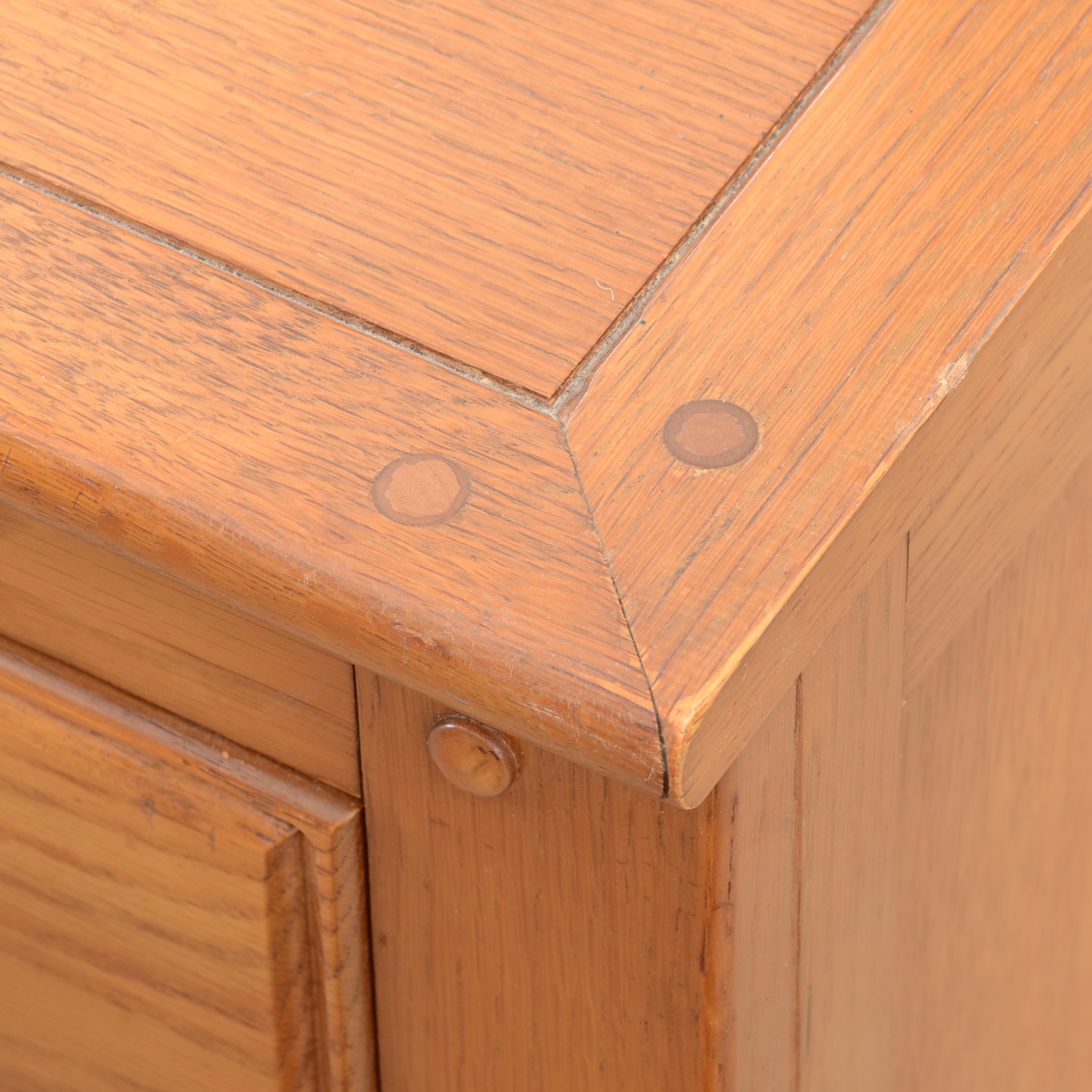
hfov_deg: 8.6
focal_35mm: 203
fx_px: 7232
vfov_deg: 8.6
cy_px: 547
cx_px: 586
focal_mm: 105
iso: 250
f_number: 10
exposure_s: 1/160
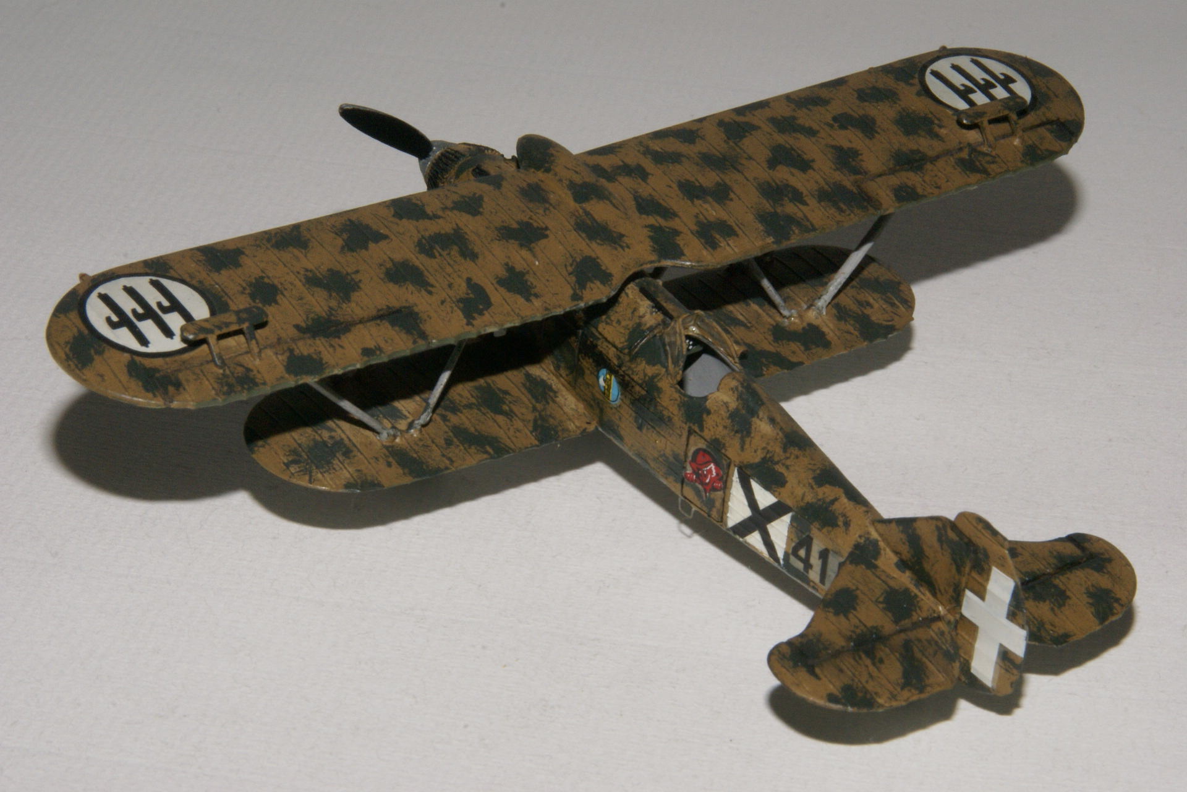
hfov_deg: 13.7
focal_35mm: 150
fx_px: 4945
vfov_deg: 9.1
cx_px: 594
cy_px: 396
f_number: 36
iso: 400
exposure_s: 1/125
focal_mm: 100
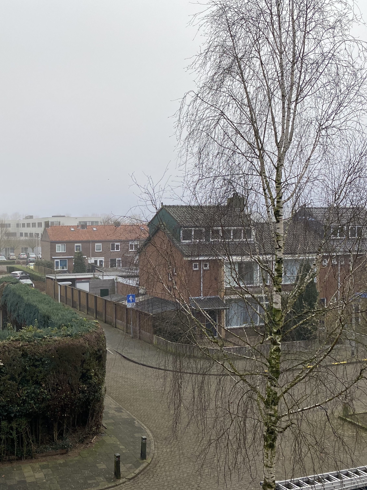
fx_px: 495
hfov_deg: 38.5
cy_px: 247
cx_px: 51
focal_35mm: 35
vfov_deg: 52.6
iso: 32
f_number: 1.8
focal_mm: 4.25
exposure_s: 1/702
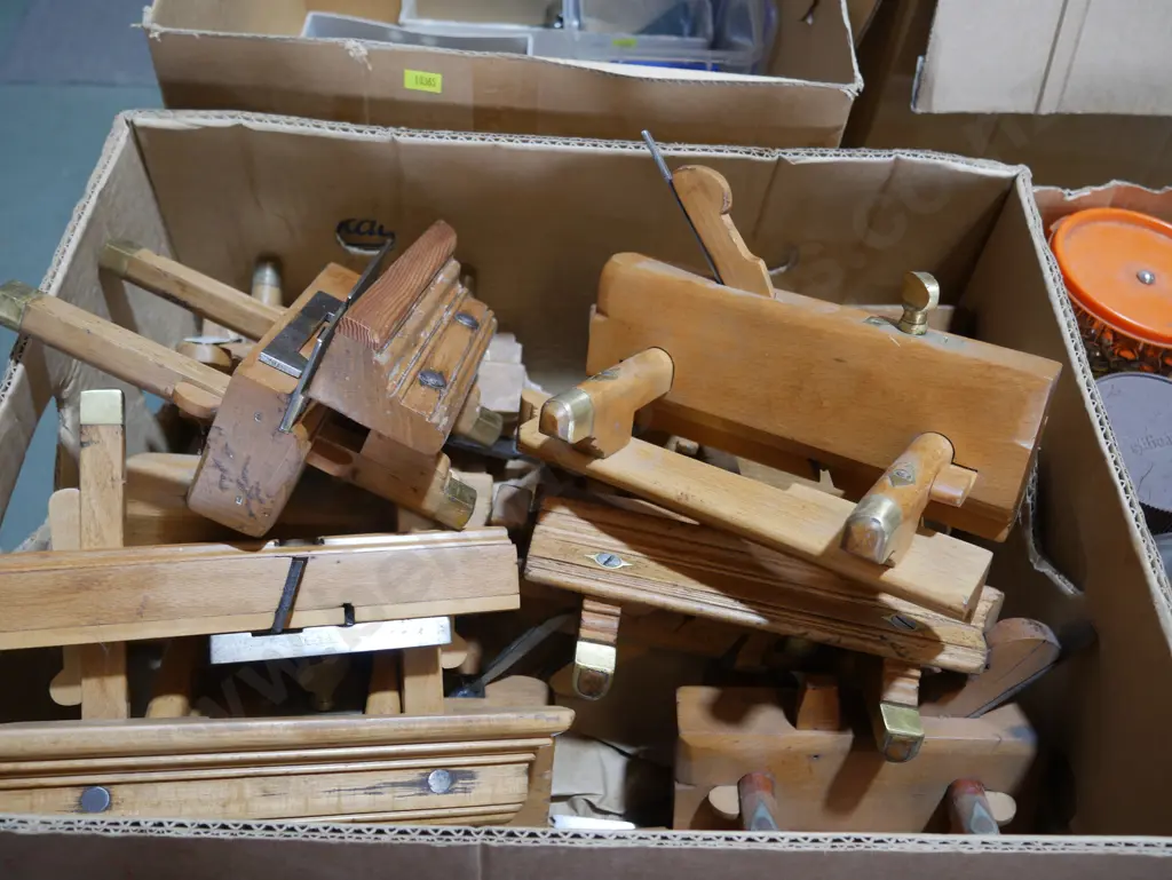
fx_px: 1084
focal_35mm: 32
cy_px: 440
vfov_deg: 44.2
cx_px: 586
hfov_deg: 56.8
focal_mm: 16
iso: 250
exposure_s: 1/60
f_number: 3.6
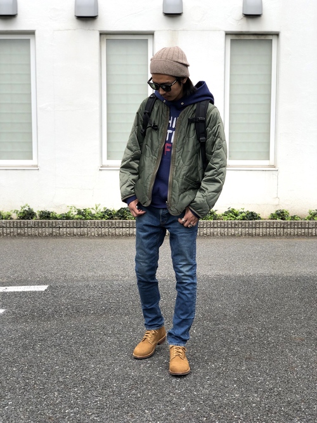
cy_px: 212
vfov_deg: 36.8
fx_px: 635
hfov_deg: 28.0
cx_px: 158
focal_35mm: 52
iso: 16
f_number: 2.4
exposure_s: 1/666
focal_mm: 6
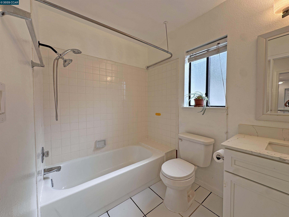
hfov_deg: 102.1
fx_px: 117
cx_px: 144
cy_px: 108
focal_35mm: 14
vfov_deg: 85.7
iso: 50
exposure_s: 1/120
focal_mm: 2.22
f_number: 2.2
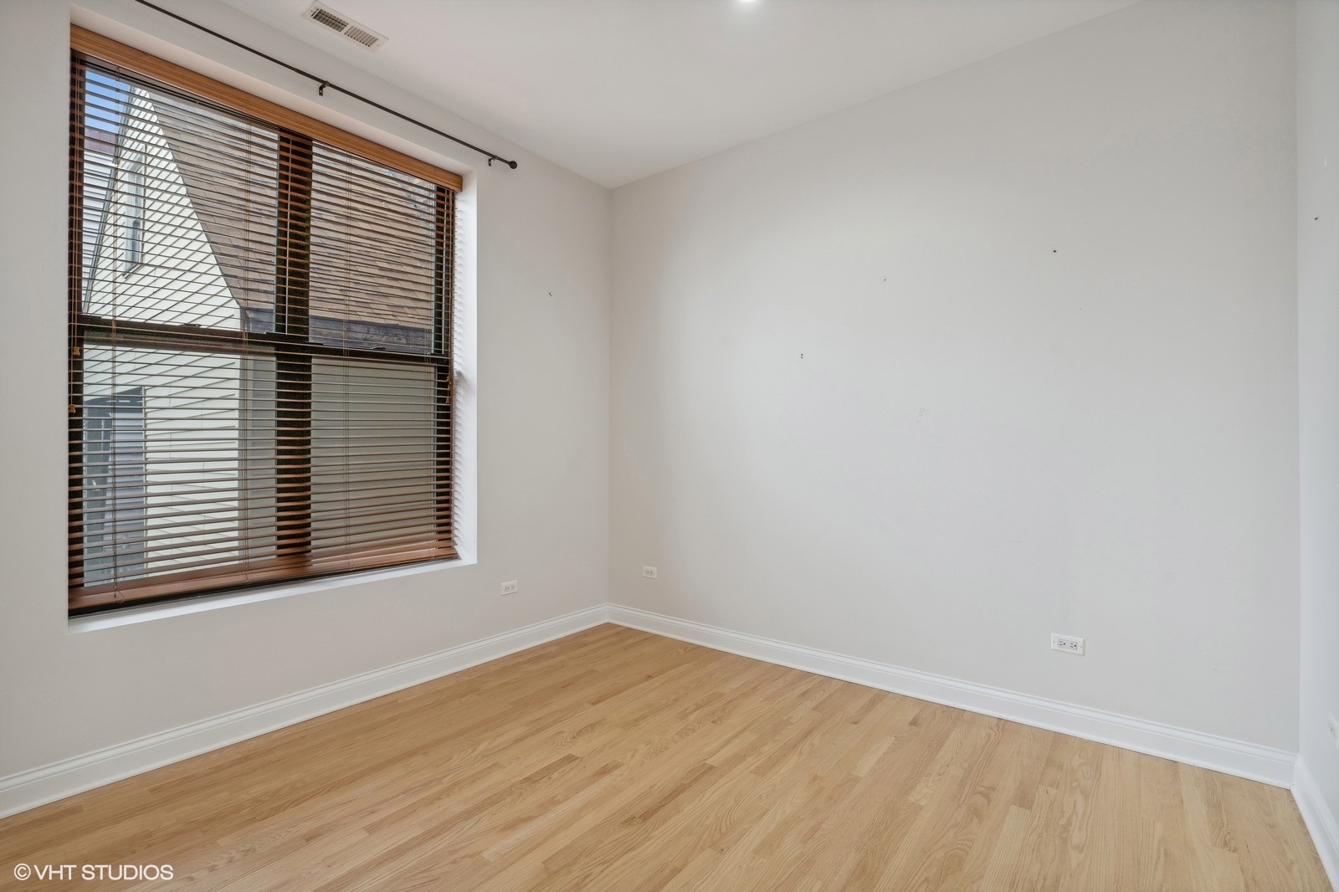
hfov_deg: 96.7
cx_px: 670
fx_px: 595
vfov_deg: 73.7
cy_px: 446
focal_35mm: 16
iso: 320
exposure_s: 1/25
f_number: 8
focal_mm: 16
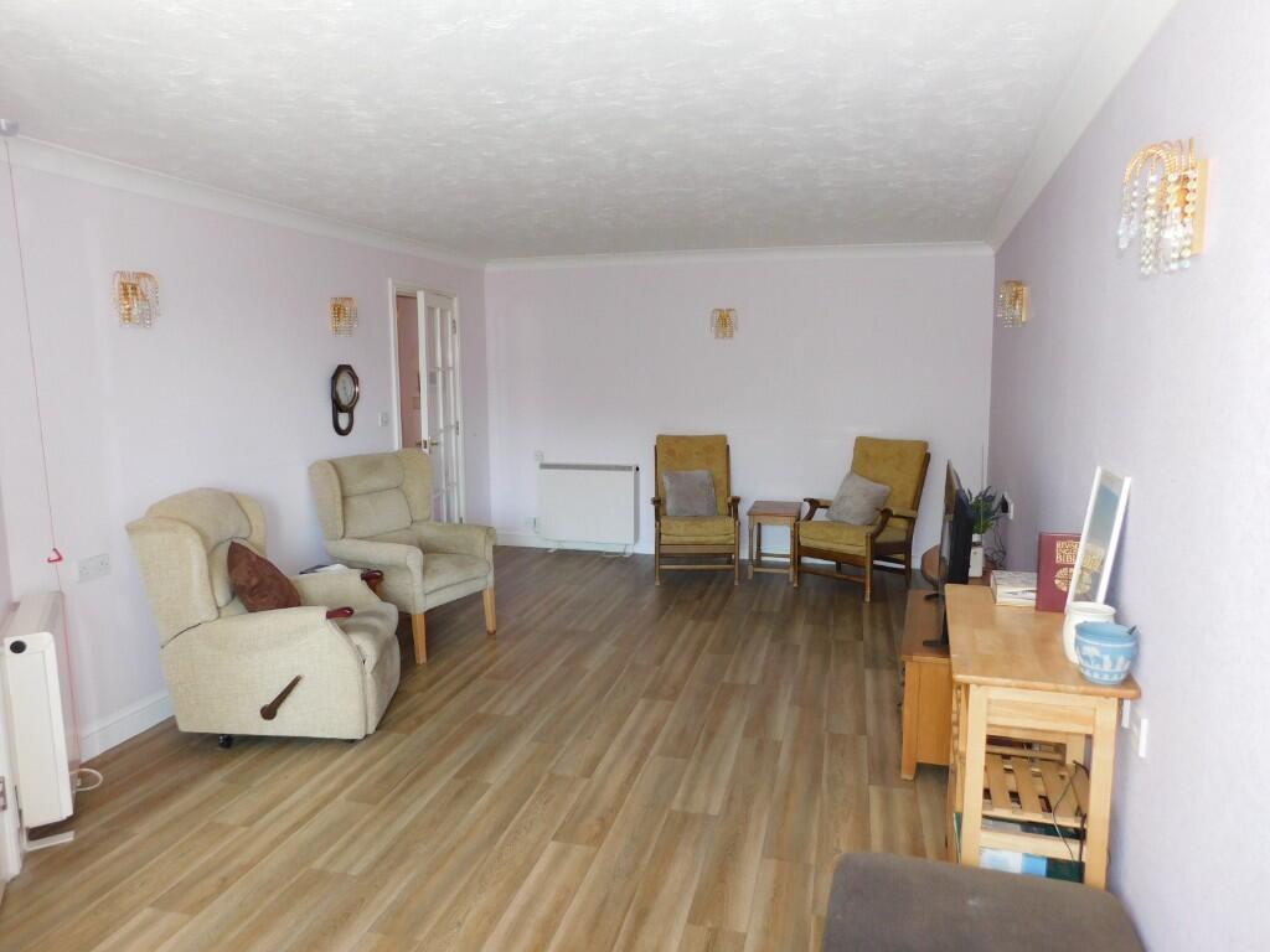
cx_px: 635
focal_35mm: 23
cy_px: 476
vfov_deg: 58.9
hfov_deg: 73.9
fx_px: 844
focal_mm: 4
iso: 200
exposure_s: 1/30
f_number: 3
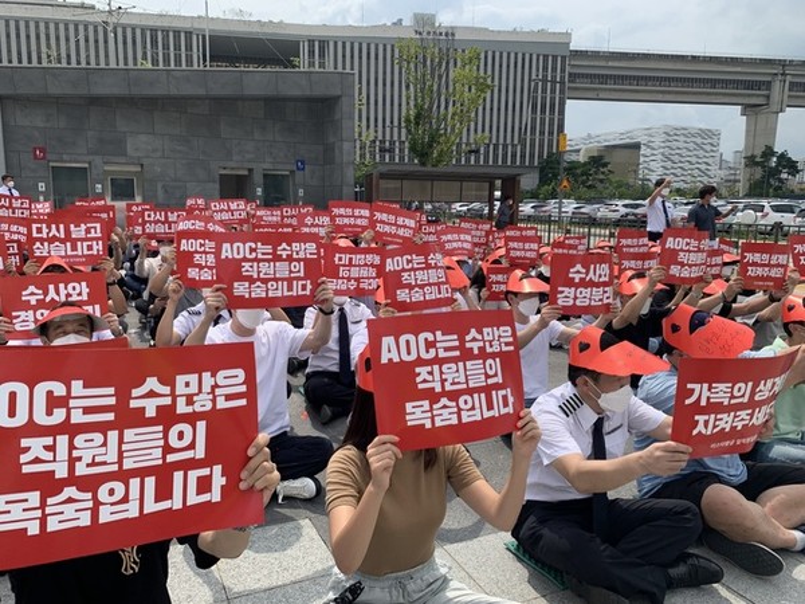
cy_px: 302
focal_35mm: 26
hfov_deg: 67.3
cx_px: 402
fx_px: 605
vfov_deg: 53.1
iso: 25
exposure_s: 1/2681
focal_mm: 4.25
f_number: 1.8
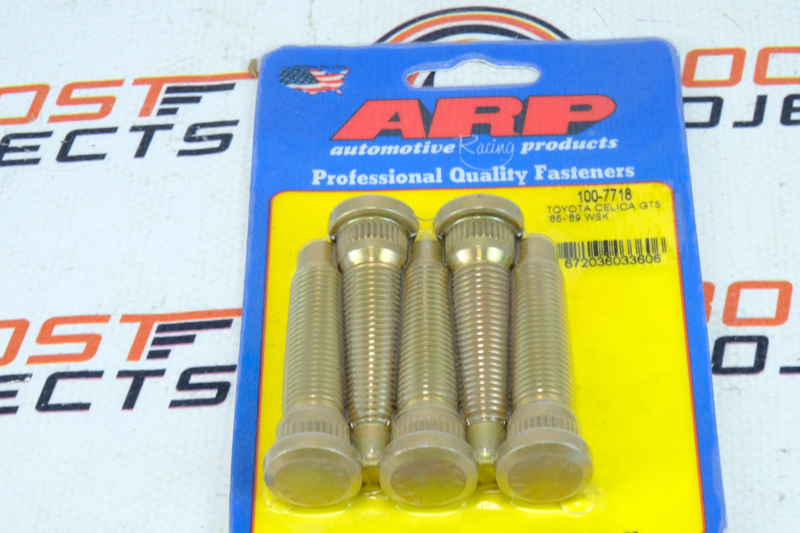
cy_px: 308
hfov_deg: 22.1
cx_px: 450
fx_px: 2044
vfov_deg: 14.9
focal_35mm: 92
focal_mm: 44.4
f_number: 18
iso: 640
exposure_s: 1/8
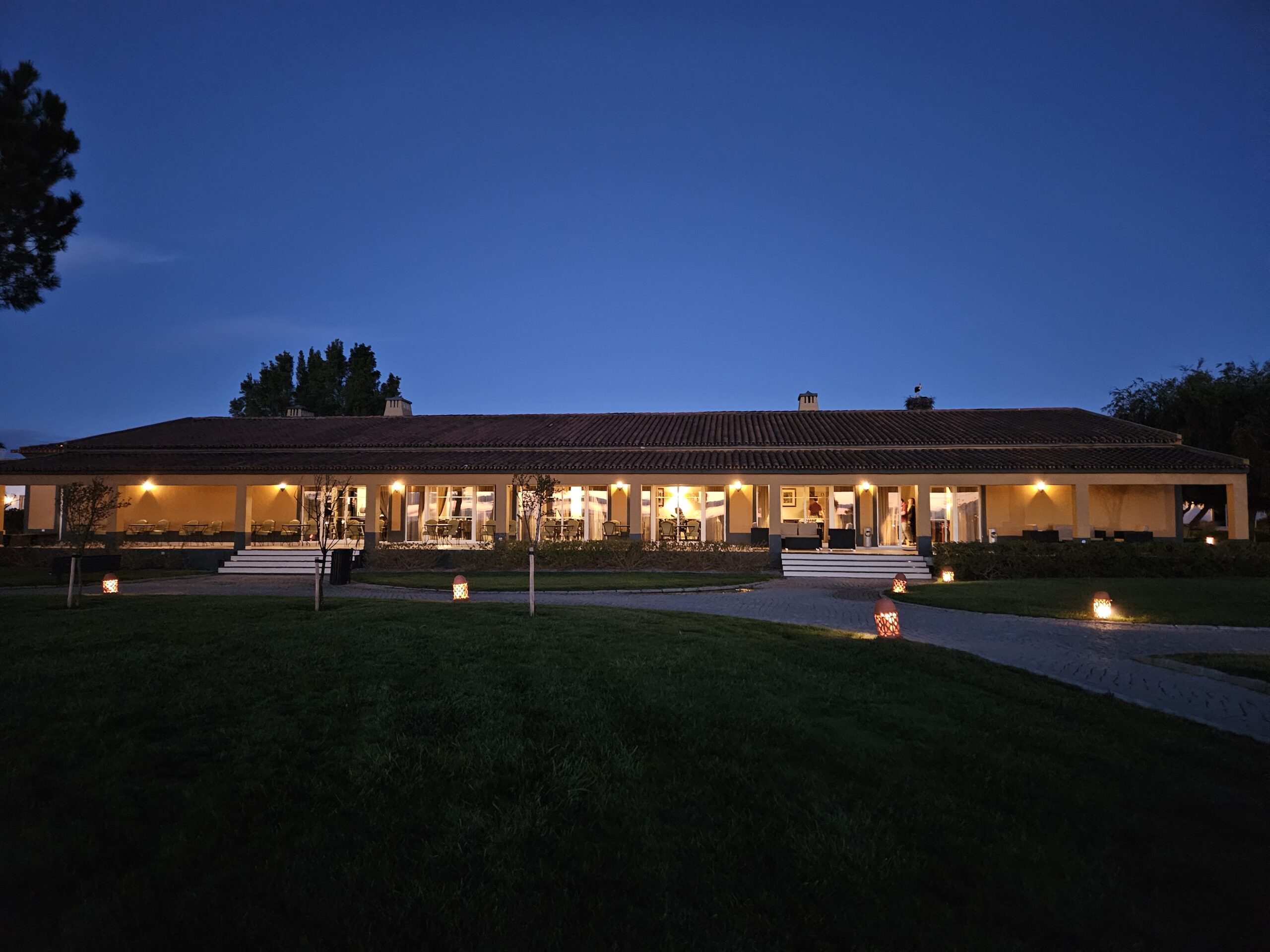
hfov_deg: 73.9
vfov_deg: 58.9
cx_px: 635
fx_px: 844
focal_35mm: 23
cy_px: 476
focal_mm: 5.4
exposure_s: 1/20
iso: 1250
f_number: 1.8
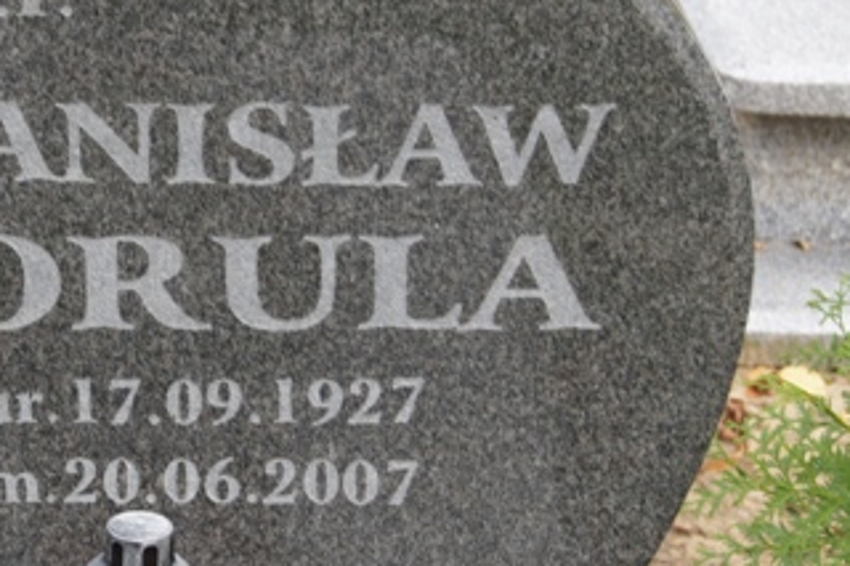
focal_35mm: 150
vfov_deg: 9.1
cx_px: 114
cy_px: 340
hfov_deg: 13.6
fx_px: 3540
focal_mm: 50
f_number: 7.1
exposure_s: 1/125
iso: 200
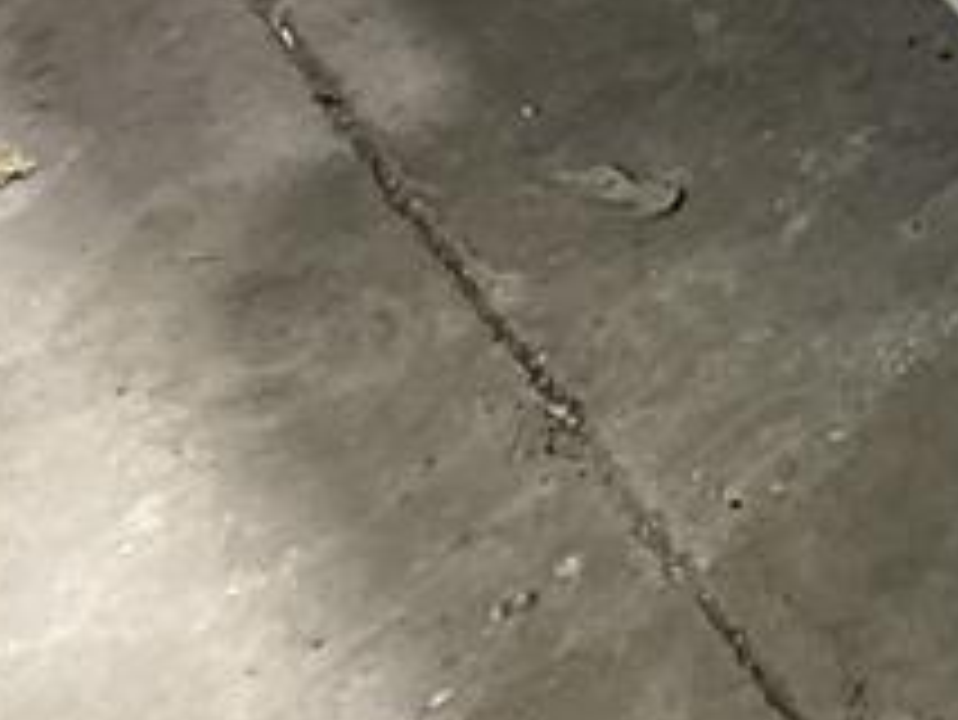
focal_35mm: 125
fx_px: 3461
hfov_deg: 12.6
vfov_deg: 10.7
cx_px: 2240
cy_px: -810
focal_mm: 4.25
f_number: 1.8
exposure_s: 1/60
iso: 400
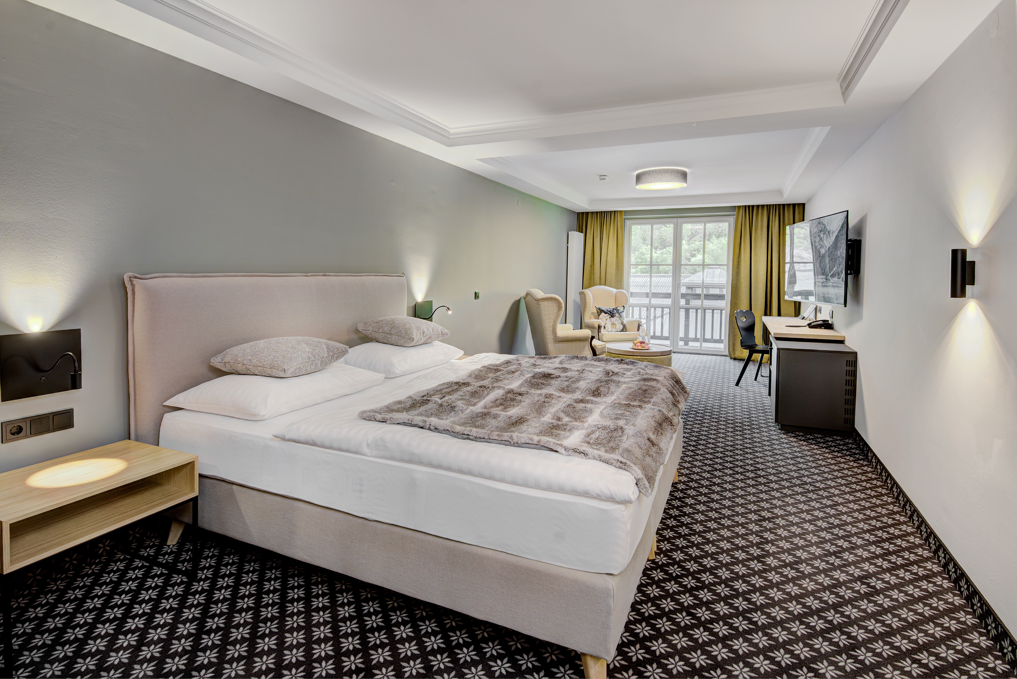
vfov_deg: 70.5
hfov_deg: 93.3
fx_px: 480
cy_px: 340
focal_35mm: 17
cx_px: 508
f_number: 7.1
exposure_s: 1/5
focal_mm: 17
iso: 100
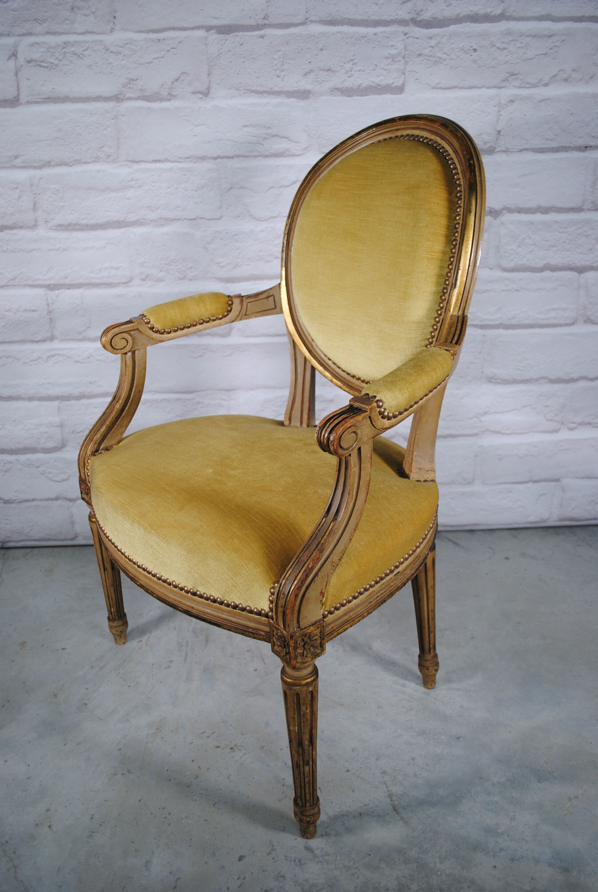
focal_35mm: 33
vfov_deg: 57.1
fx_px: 818
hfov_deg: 40.1
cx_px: 299
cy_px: 446
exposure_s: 1/80
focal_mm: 22
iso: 200
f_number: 4.5
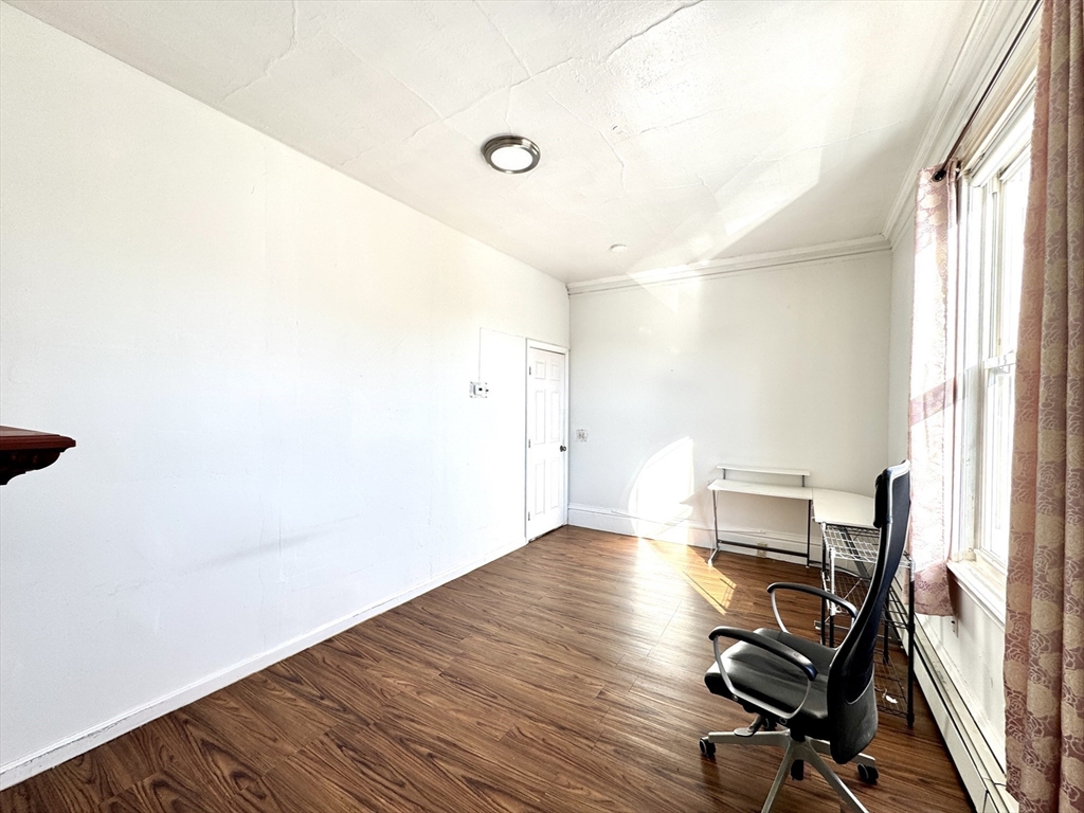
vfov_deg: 85.7
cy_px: 406
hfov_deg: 102.1
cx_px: 542
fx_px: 438
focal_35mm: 14
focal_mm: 2.22
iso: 40
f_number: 2.2
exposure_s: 1/122
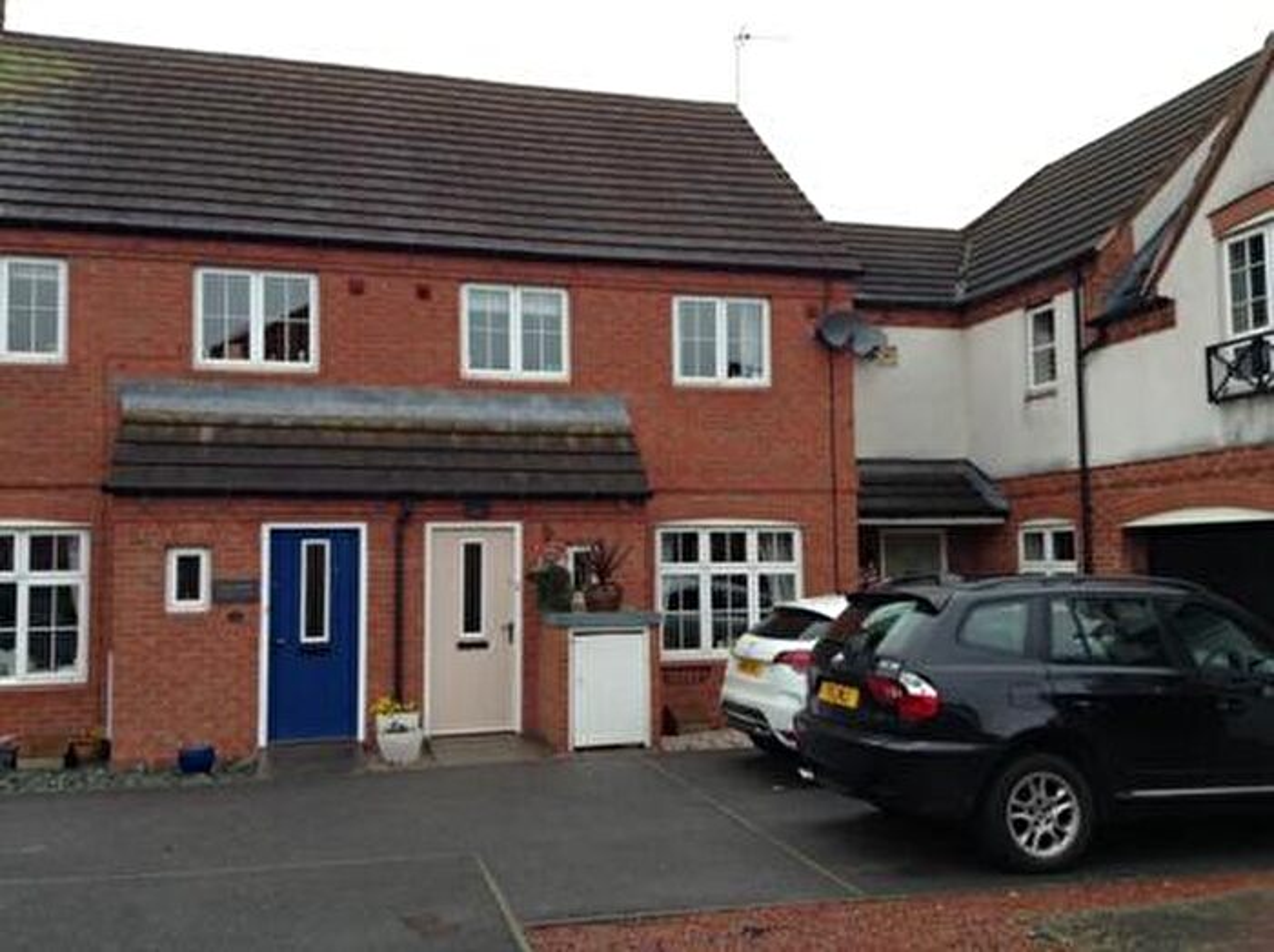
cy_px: 476
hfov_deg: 55.4
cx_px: 637
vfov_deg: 42.9
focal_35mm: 33
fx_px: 1213
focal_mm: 3.3
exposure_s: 1/40
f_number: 2.4
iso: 25
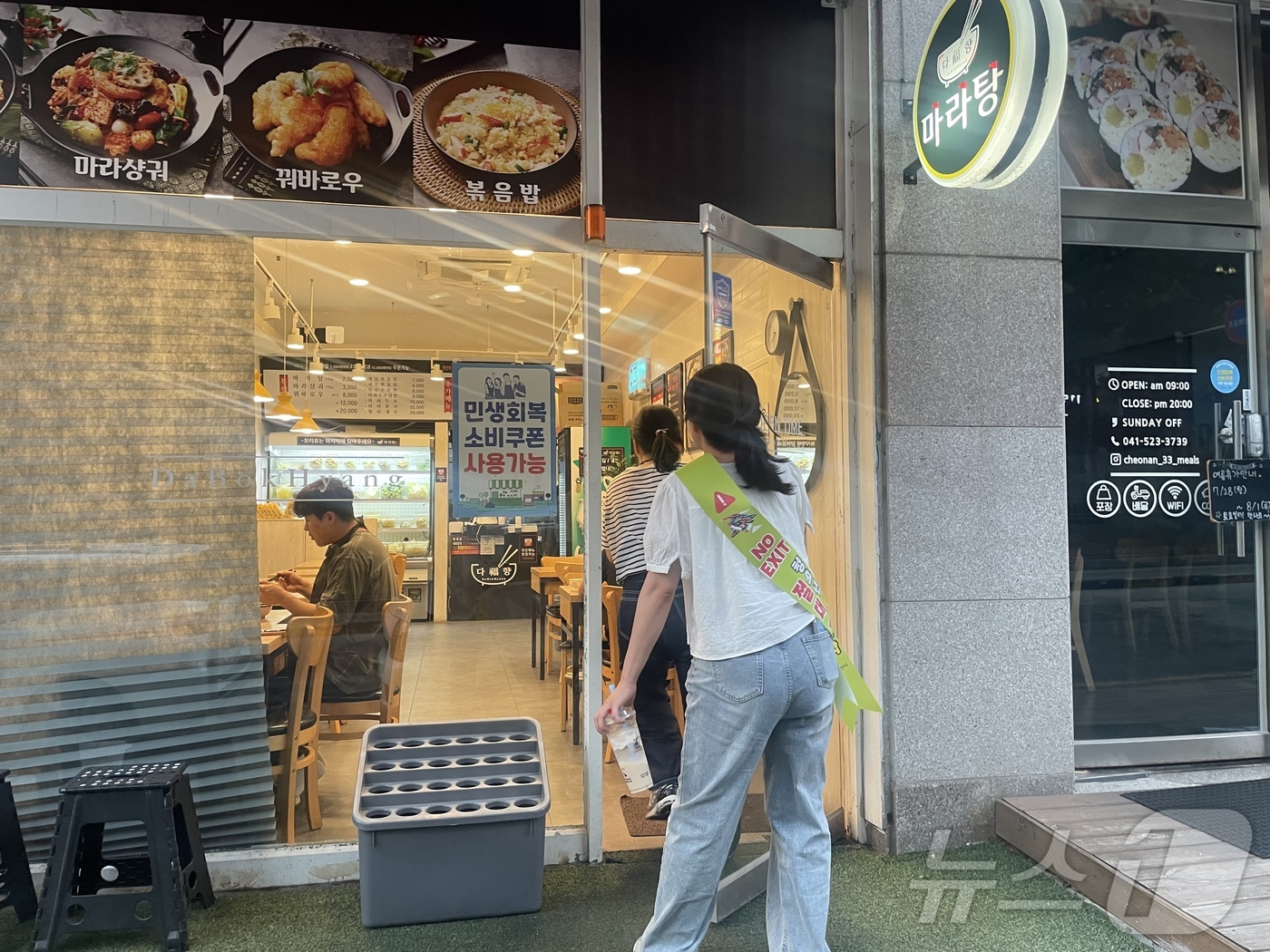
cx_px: 635
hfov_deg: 67.3
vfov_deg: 53.1
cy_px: 476
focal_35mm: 26
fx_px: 954
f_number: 1.6
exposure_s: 1/60
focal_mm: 4.2
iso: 125
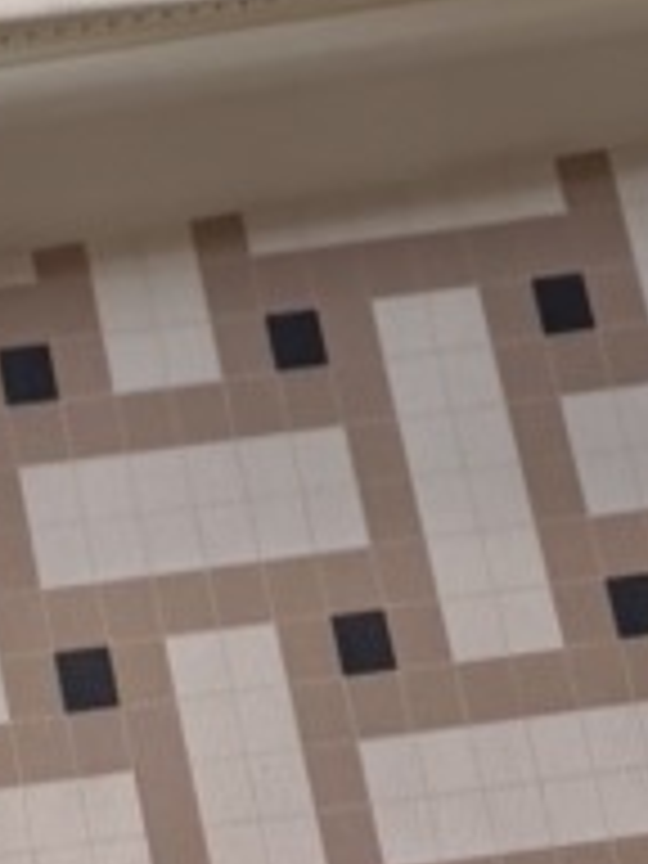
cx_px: -806
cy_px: -1980
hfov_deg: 7.8
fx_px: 4493
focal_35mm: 180
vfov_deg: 8.6
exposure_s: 1/241
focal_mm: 6.76
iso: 64
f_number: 1.78
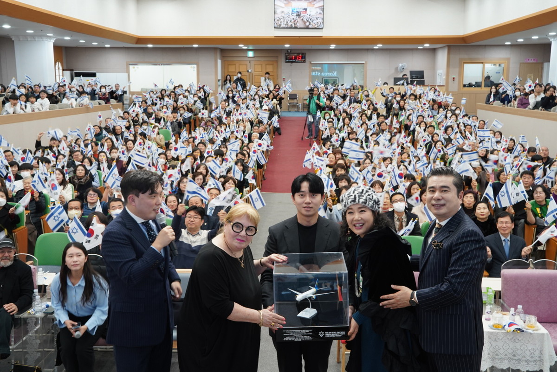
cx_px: 278
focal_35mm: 41
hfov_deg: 47.4
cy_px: 186
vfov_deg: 32.7
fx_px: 635
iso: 1250
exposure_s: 1/40
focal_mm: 41
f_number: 7.1
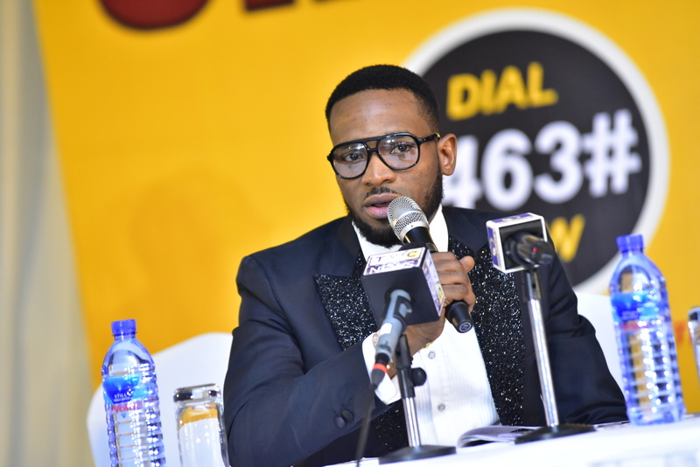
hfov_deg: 10.3
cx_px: 350
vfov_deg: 6.9
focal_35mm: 200
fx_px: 3890
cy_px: 234
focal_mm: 200
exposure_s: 1/200
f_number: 3.5
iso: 5000
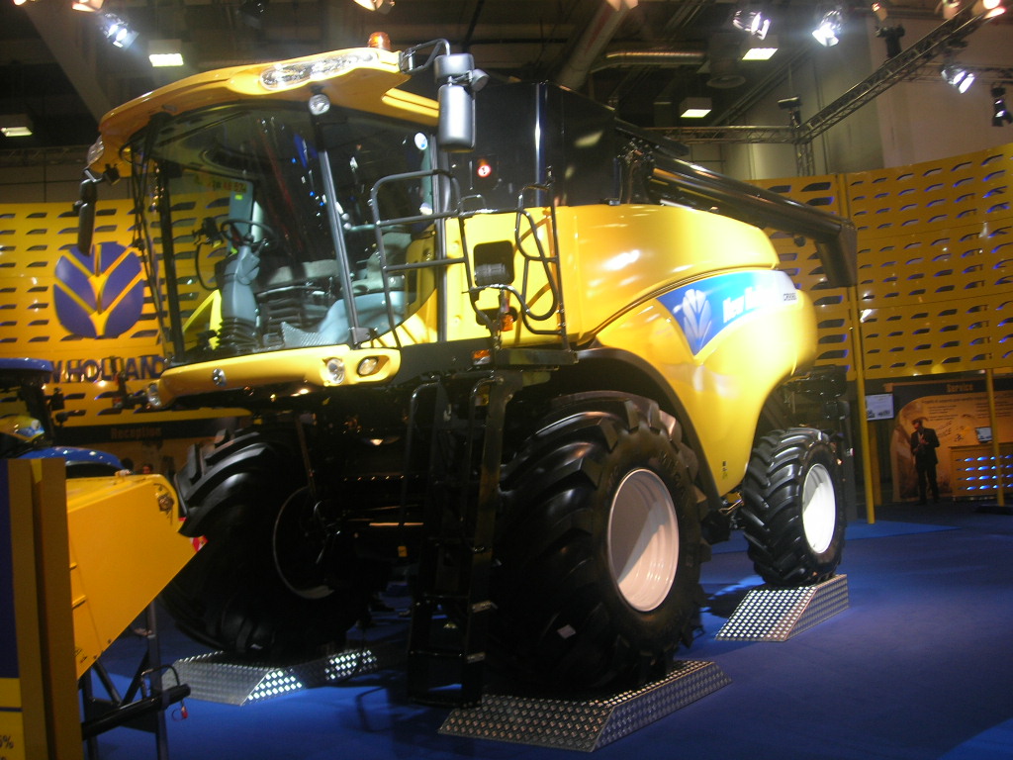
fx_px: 1112
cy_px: 380
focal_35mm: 38
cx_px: 506
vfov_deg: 37.7
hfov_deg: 49.0
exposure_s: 1/47.4
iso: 64
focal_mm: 7.8
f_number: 2.8
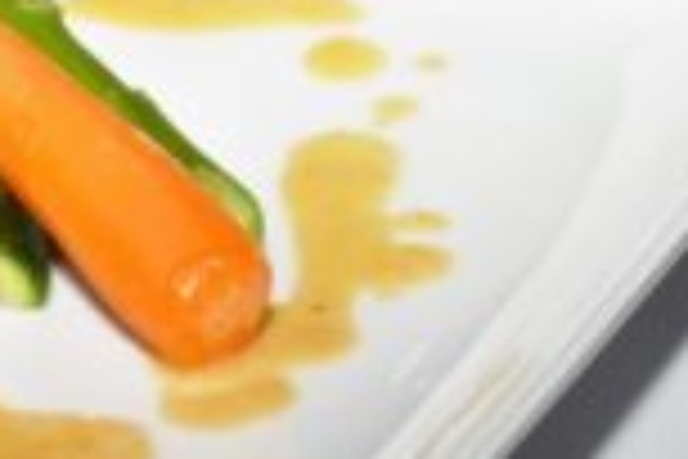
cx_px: -517
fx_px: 4187
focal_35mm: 219
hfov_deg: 9.0
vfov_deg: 6.3
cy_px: 430
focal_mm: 35
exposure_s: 1/60
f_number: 22
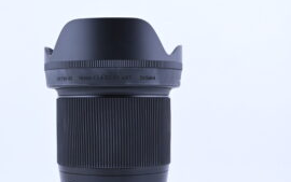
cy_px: 118
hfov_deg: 28.1
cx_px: 111
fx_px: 579
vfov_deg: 17.8
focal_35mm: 73
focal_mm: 30
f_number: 11
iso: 640
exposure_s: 1/125
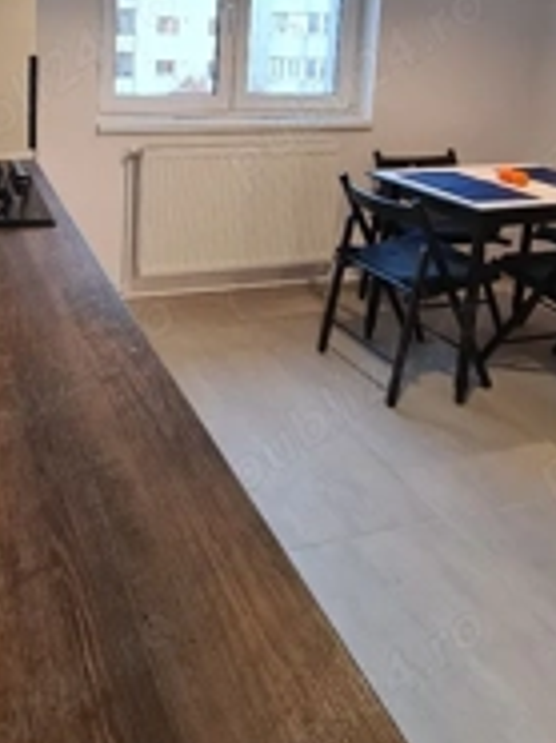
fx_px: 601
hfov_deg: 47.4
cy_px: 132
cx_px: 124
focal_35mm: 28
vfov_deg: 57.9
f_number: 2.2
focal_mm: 2.2
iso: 100
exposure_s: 1/50
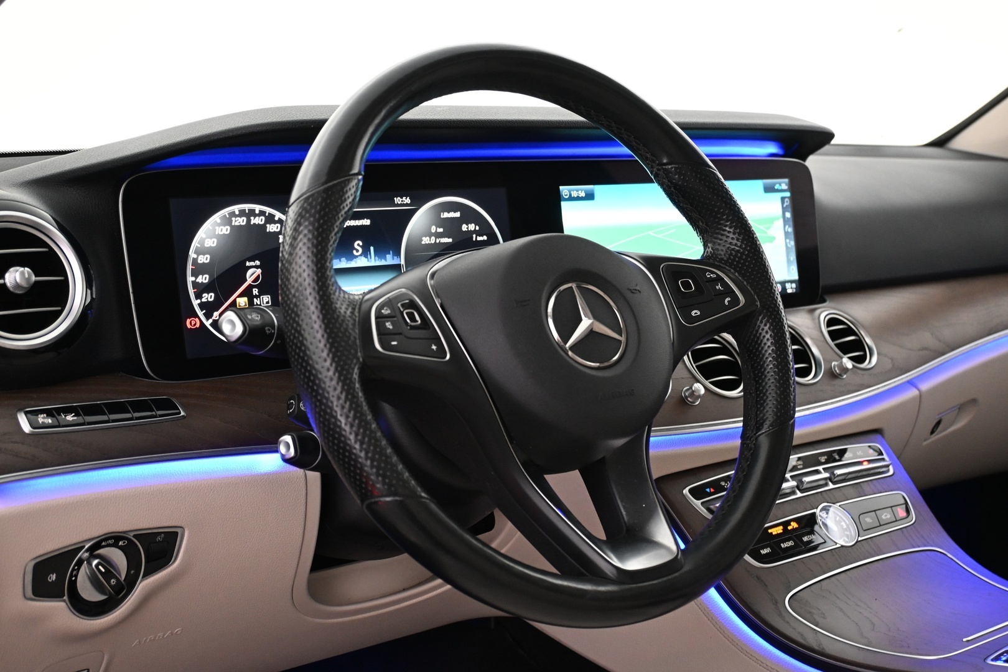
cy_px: 336
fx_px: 1281
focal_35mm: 46
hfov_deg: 43.0
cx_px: 504
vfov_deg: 29.4
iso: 1600
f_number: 4.8
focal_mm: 30.5
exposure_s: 1/15
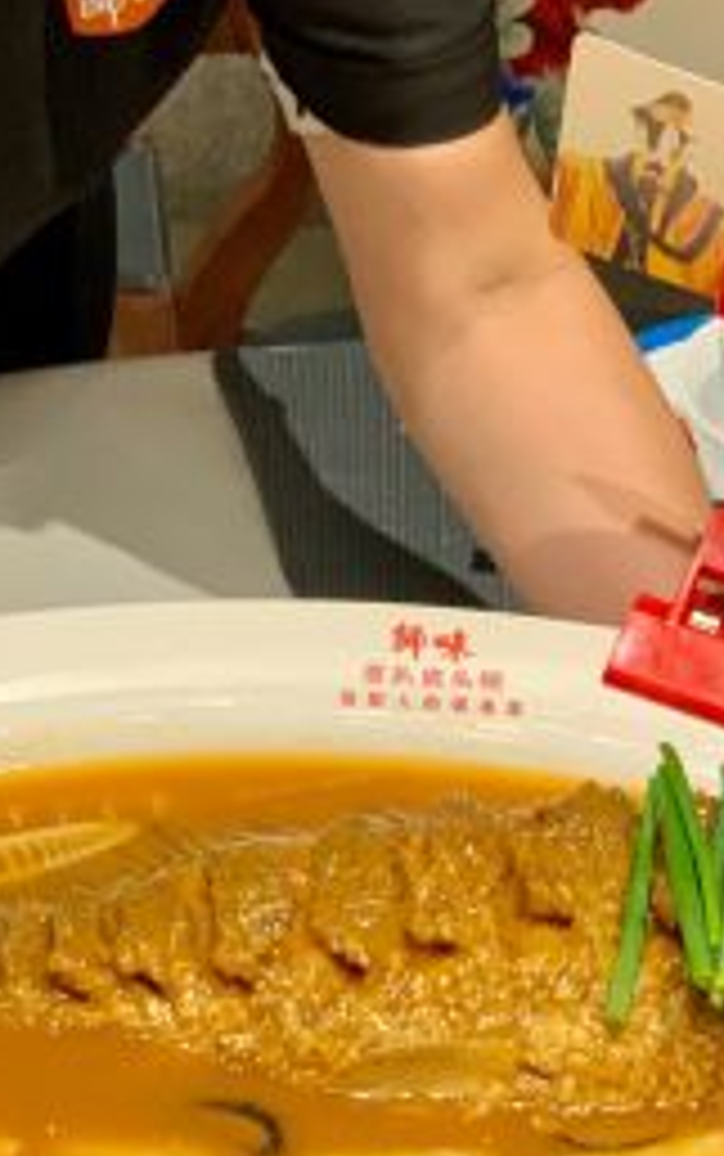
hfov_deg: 13.1
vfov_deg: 20.8
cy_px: 533
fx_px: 3152
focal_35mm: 100
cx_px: 328
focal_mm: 6
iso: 125
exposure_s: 1/50
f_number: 2.4
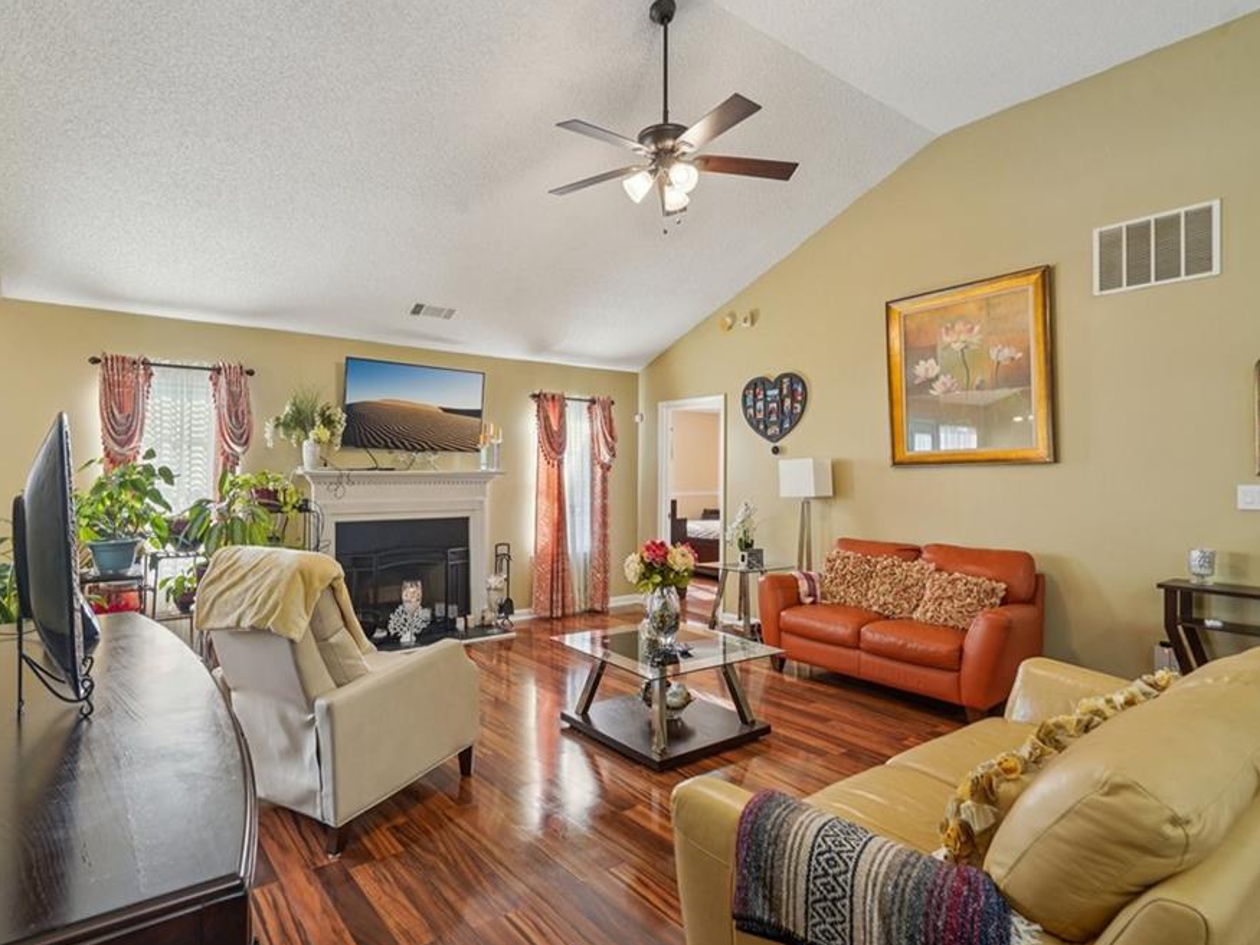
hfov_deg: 87.5
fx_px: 655
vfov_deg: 71.6
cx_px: 573
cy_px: 465
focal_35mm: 18
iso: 400
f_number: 8
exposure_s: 1/8
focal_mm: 16
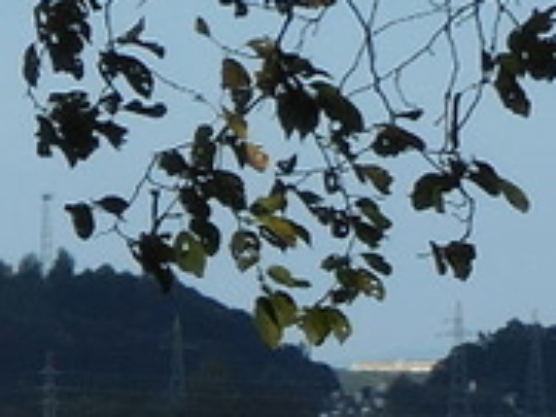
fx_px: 12127
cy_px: 324
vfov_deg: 2.0
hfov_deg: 2.6
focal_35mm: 755
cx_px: -667
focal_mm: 20.4
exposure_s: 1/1000
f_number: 5.1
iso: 125
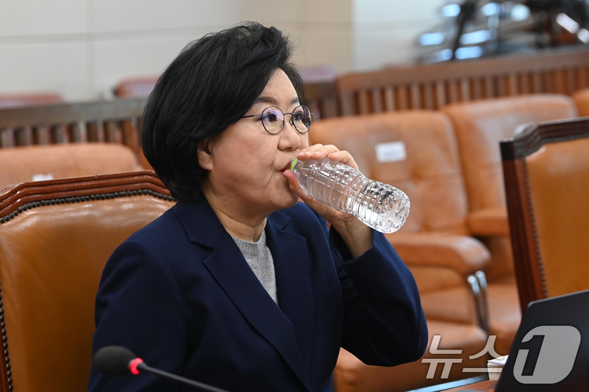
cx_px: 294
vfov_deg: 9.1
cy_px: 196
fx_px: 2454
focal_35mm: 150
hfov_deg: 13.7
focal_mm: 150
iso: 3200
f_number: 5.6
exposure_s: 1/250
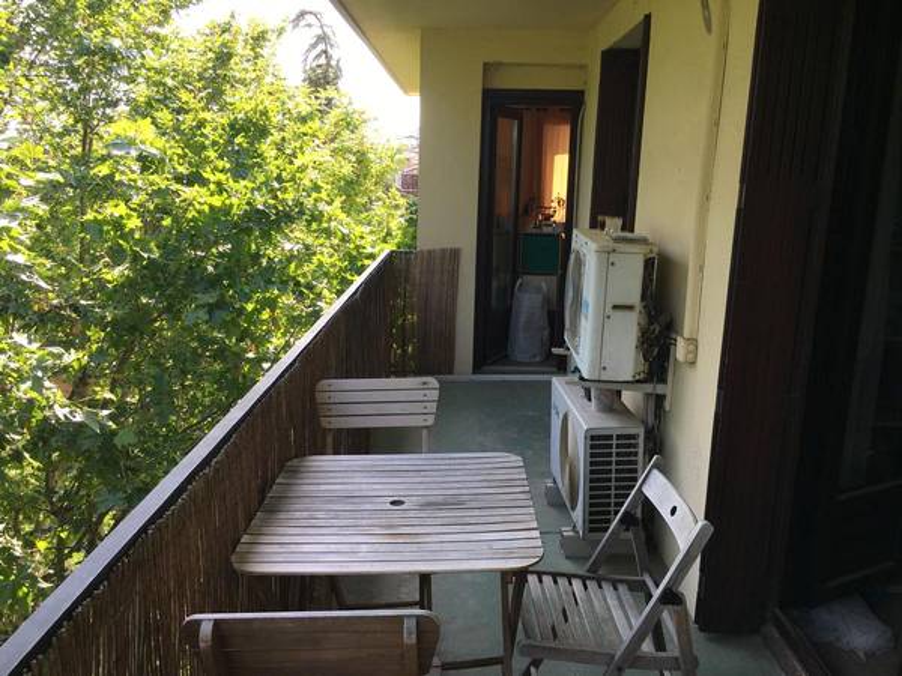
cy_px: 338
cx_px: 451
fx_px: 756
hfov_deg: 61.7
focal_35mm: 29
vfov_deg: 48.2
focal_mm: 4.15
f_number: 2.2
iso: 25
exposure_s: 1/217
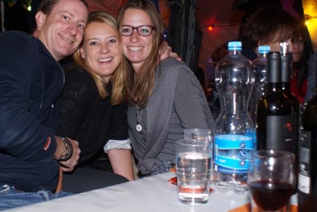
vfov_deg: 29.7
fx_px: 396
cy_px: 74
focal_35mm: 45
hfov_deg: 43.3
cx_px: 121
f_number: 5
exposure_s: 1/60
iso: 800
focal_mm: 22
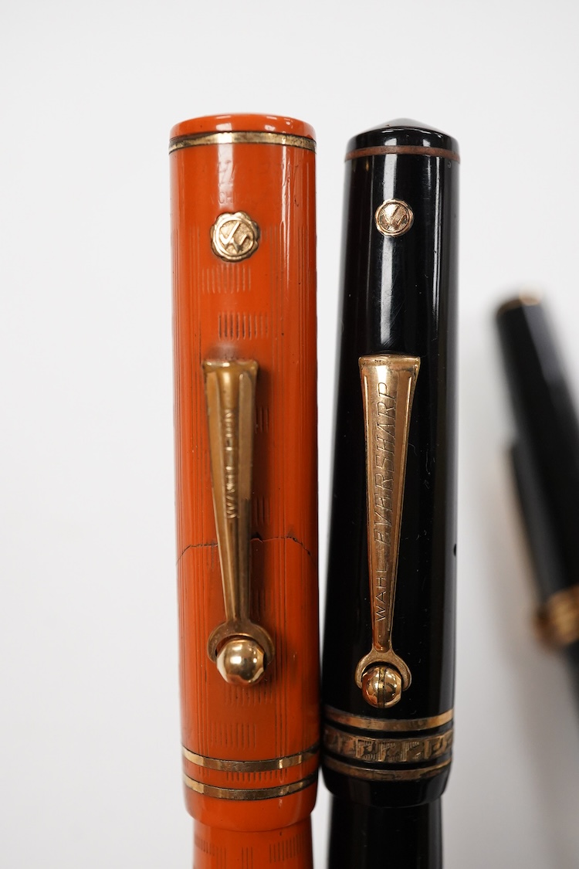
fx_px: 1086
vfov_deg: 43.6
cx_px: 290
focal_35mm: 45
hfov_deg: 29.9
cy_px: 434
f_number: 10
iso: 2500
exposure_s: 1/200
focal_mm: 30
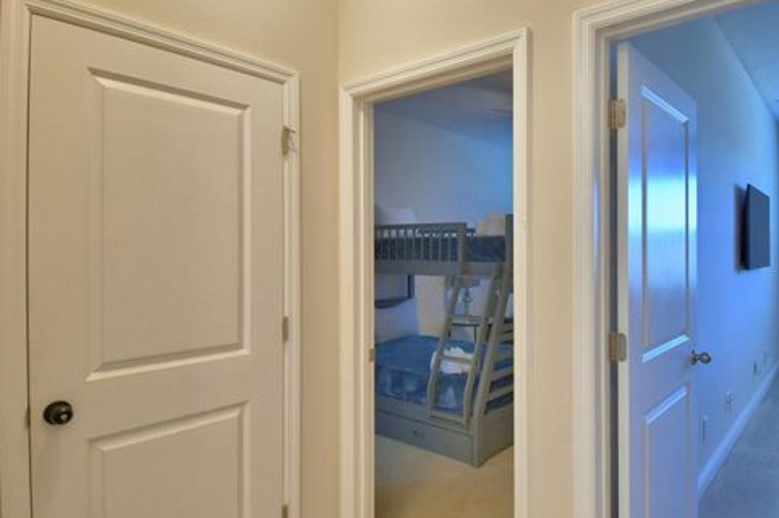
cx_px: 492
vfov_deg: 57.1
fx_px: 476
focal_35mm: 22
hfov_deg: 77.1
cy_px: 253
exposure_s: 1/50
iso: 400
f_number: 4.5
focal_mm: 10
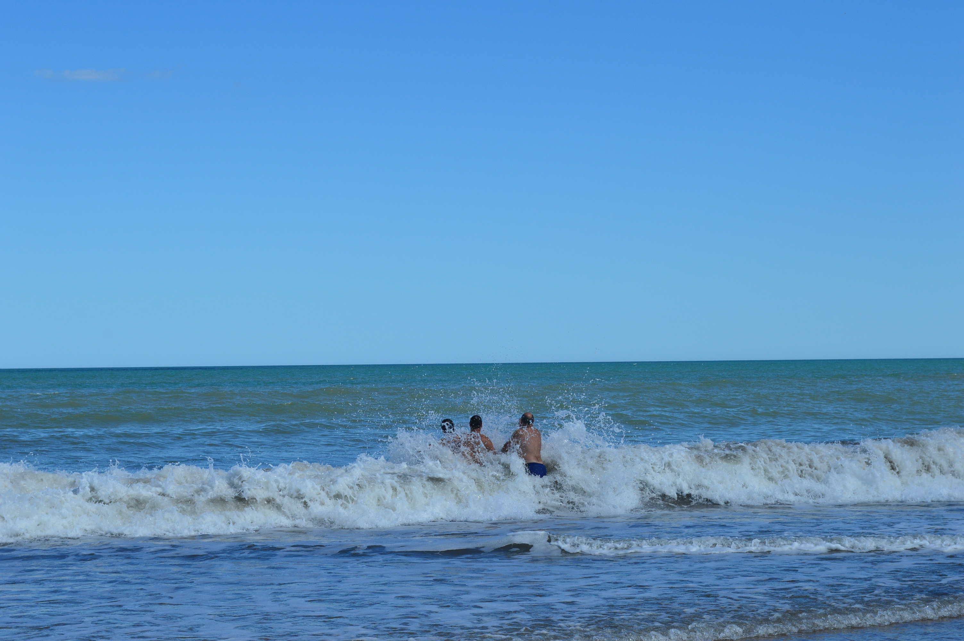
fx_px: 2007
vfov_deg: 18.1
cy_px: 320
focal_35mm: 75
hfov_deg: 27.0
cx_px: 482
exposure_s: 1/500
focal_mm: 50
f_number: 11
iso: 280
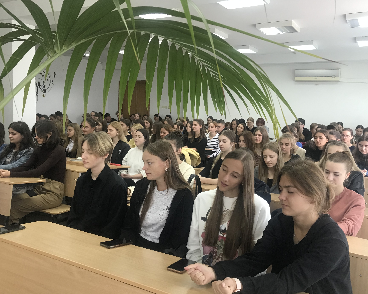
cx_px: 181
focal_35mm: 32
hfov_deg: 55.7
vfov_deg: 45.8
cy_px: 145
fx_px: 349
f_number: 1.8
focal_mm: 3.99
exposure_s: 1/25
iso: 32
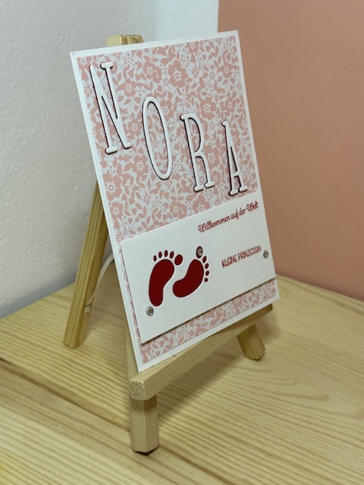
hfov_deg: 30.3
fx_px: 673
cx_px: 182
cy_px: 242
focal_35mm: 48
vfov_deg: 39.7
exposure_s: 1/60
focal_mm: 6.86
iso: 100
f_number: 1.78
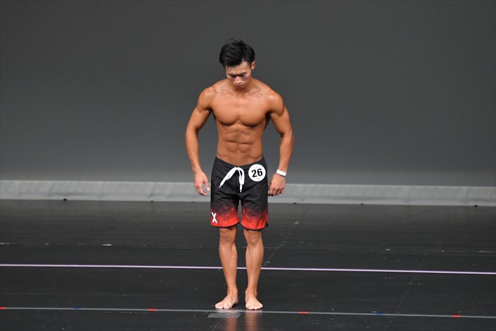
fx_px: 4751
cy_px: 166
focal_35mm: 345
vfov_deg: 4.0
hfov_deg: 6.0
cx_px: 248
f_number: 5.6
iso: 4000
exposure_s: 1/400
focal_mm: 230
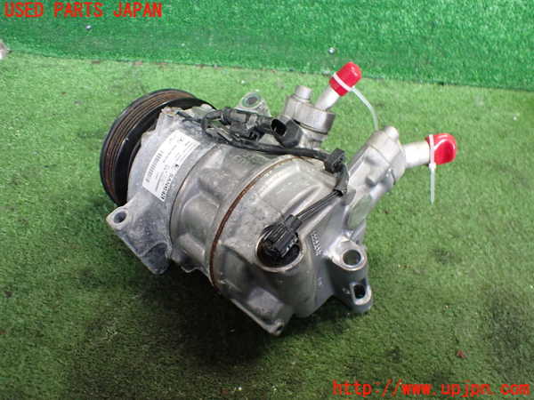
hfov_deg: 60.0
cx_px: 267
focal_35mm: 30
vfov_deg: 46.8
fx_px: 463
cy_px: 200
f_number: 2.3
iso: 800
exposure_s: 1/80
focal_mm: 5.4
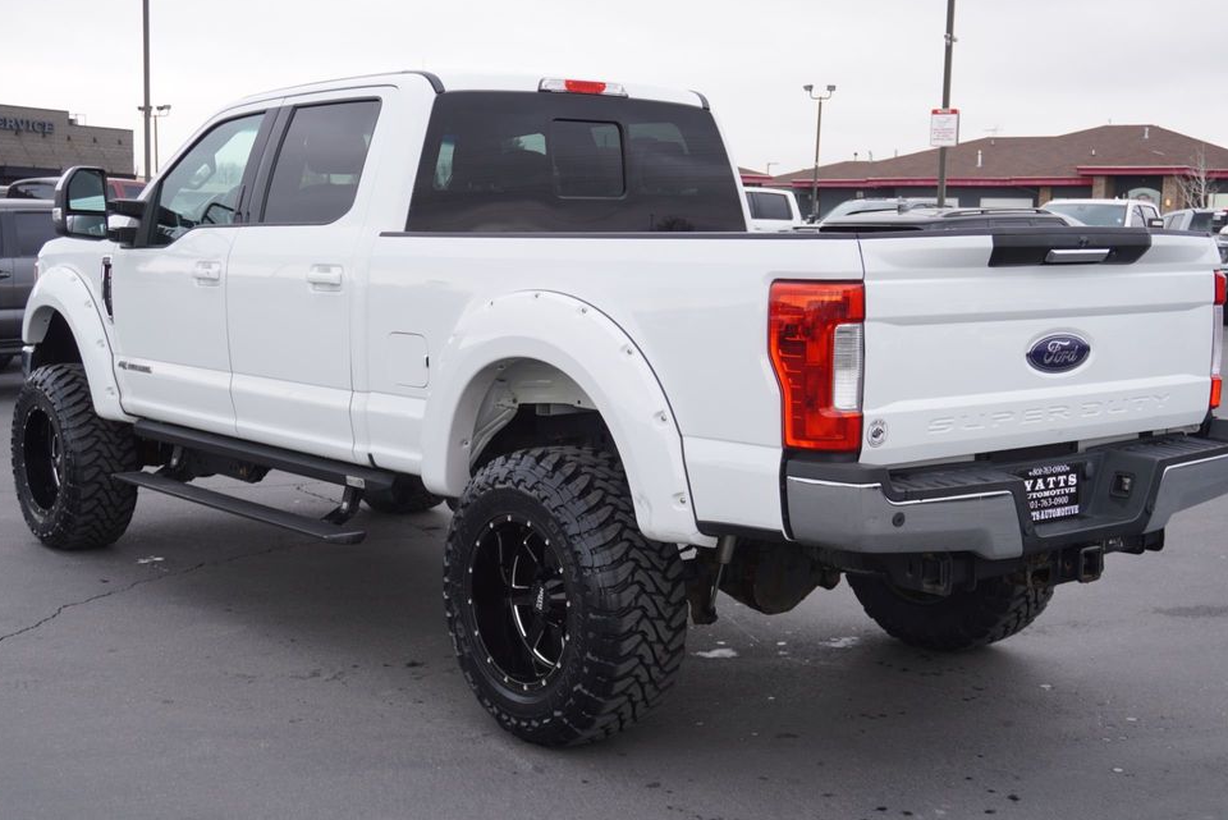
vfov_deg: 28.1
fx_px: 1638
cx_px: 617
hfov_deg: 41.1
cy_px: 429
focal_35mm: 48
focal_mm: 30
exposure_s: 1/80
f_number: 5.6
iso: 100
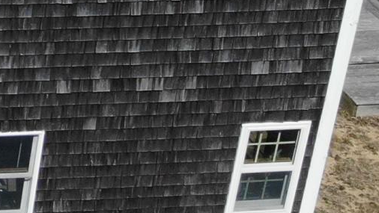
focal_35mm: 155
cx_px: -601
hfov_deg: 11.1
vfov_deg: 7.5
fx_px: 1558
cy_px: -245
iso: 111
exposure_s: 1/1818
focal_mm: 4.5
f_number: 2.8
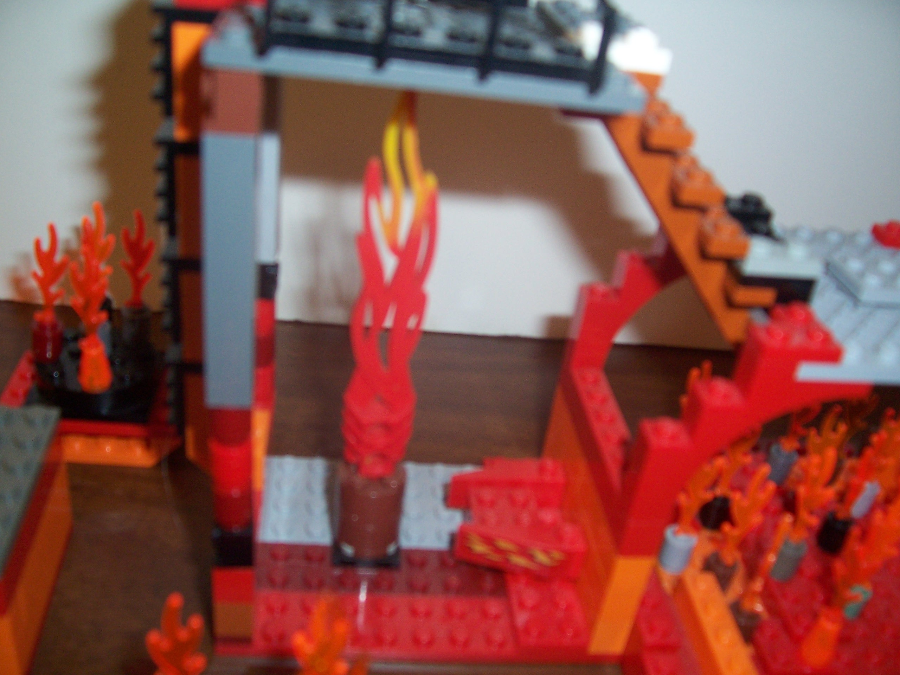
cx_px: 450
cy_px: 338
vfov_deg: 41.8
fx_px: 884
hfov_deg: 54.0
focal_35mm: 34
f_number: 2.7
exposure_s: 1/60
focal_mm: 5.6
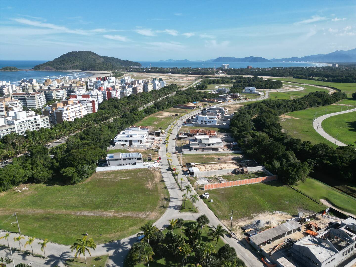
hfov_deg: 71.6
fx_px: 247
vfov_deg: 56.8
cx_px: 178
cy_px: 134
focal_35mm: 24
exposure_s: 1/2500
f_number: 1.7
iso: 110
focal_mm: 6.72
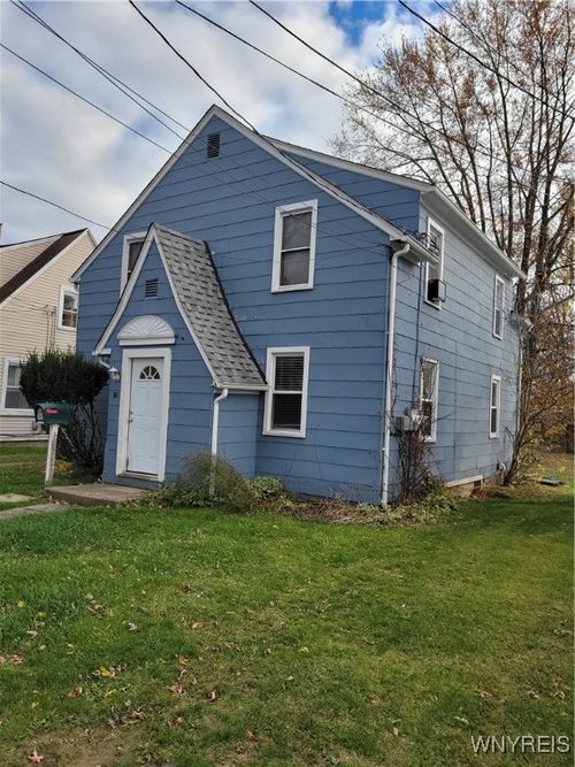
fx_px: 576
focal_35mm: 26
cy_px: 384
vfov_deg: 67.3
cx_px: 288
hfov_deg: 53.0
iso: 40
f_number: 1.8
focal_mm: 5.4
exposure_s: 1/1019
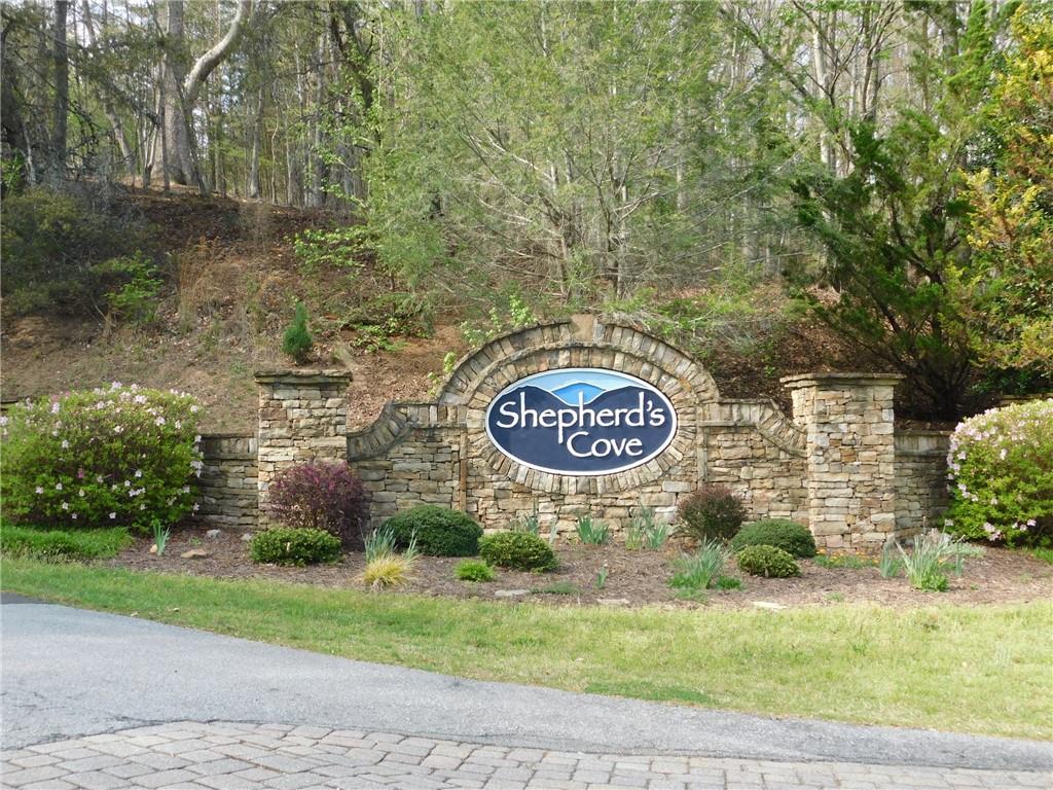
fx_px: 1369
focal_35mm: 45
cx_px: 526
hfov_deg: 42.1
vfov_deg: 32.2
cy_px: 395
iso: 125
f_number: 3.7
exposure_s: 1/125
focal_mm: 8
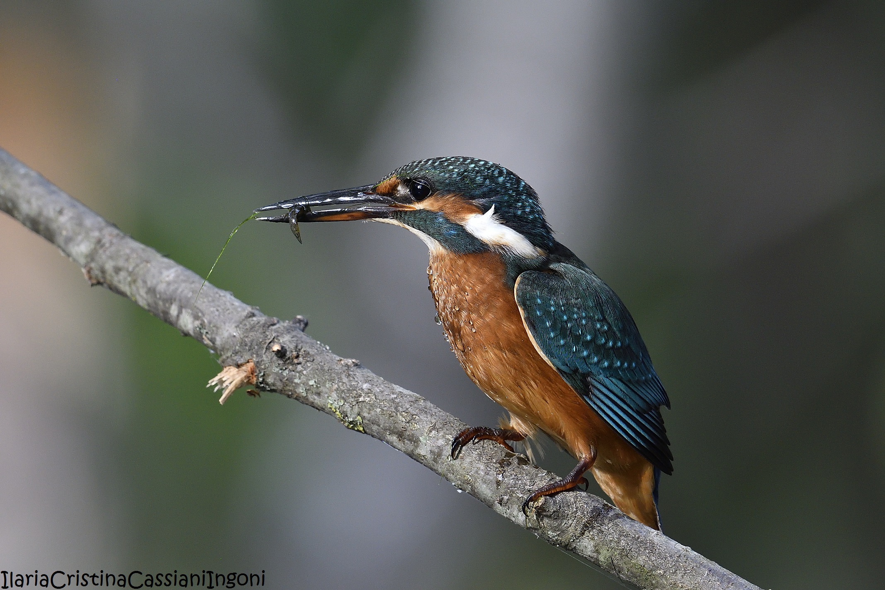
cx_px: 442
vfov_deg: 1.7
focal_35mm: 800
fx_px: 19665
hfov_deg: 2.6
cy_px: 295
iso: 900
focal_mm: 400
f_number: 5.6
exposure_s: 1/500
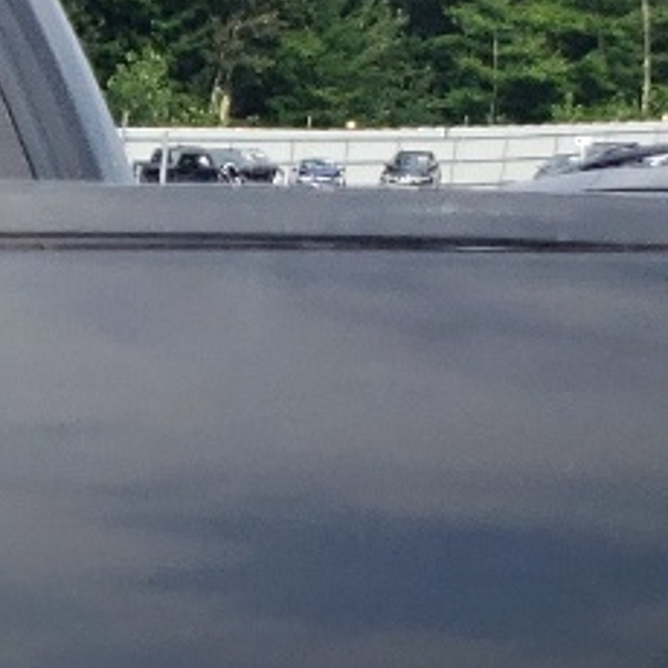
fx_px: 3493
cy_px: 741
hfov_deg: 10.1
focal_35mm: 160
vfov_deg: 10.8
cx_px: -683
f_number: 1.5
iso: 50
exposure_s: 1/2000
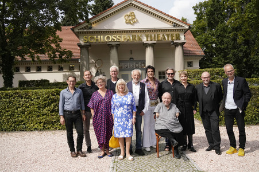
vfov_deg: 39.9
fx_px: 237
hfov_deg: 57.3
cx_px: 130
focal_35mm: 33
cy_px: 86
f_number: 5.6
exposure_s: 1/8000
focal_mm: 33
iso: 2500
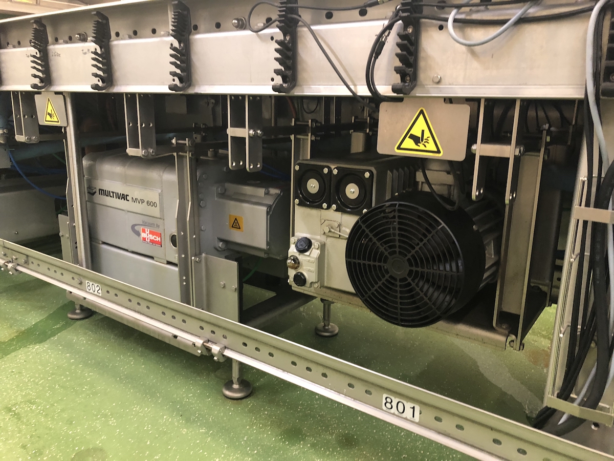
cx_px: 307
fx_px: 497
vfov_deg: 49.7
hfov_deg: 63.4
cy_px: 230
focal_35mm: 28
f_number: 1.8
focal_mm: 3.99
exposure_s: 1/17
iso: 100
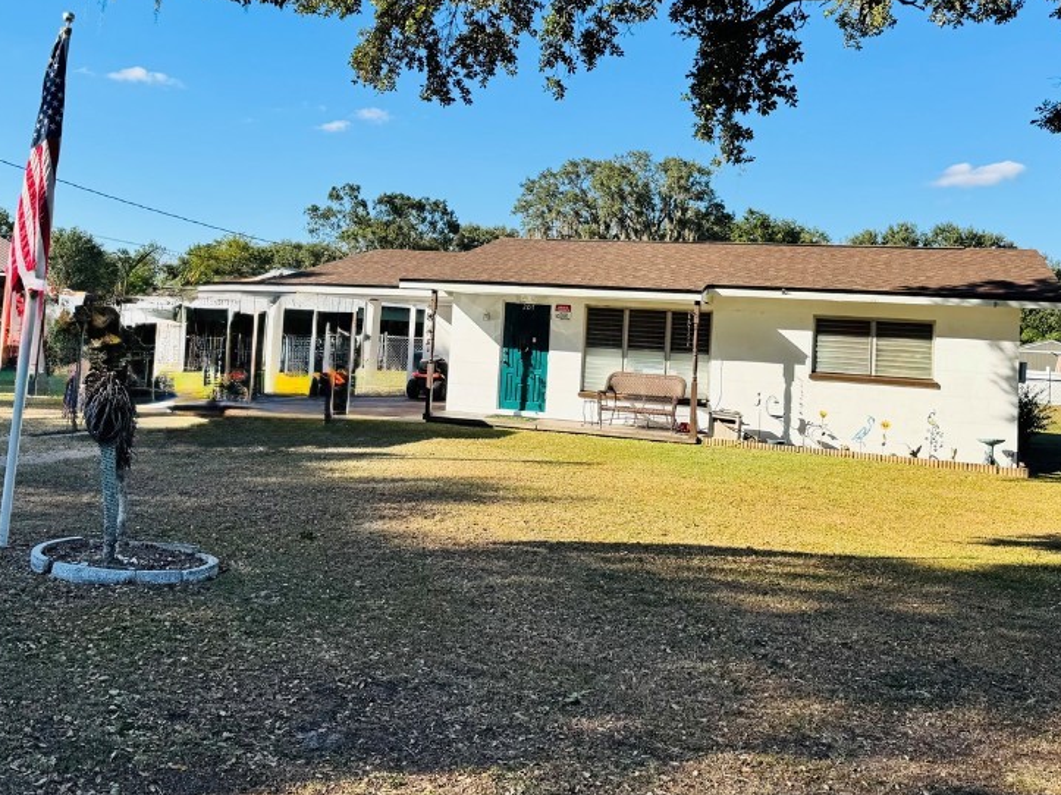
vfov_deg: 41.2
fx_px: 1042
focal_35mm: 34
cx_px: 530
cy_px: 261
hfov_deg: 54.0
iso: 80
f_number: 1.78
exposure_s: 1/3413
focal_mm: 6.76
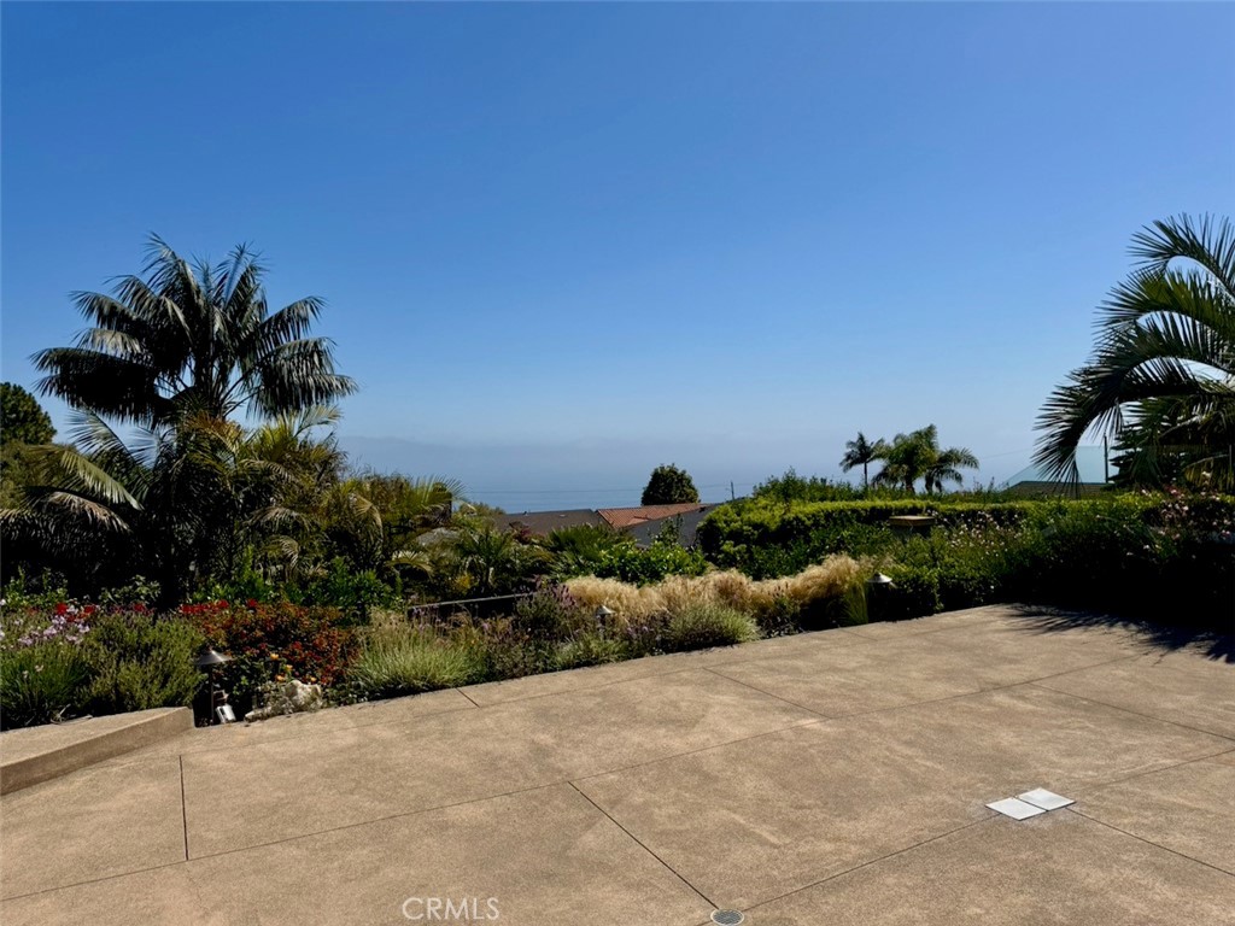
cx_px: 618
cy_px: 463
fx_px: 856
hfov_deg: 71.6
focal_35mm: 24
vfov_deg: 56.8
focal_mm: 6.76
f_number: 1.78
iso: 80
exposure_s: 1/9009
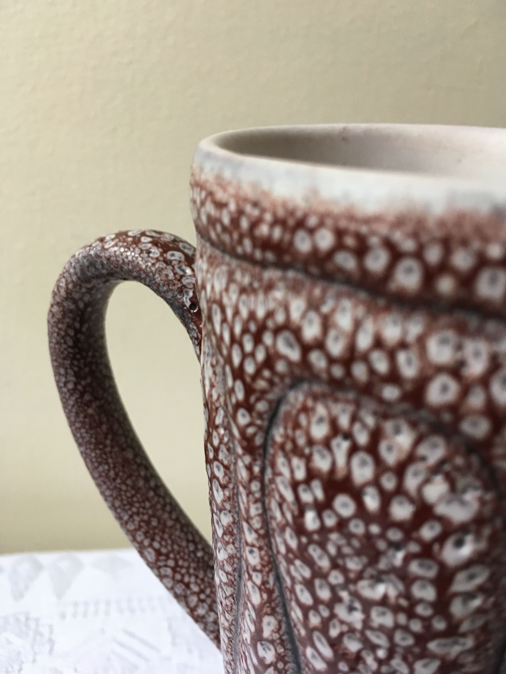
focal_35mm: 29
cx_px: 253
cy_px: 337
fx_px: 565
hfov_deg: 48.2
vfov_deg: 61.7
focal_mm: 4.15
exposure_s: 1/33
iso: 160
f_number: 2.2
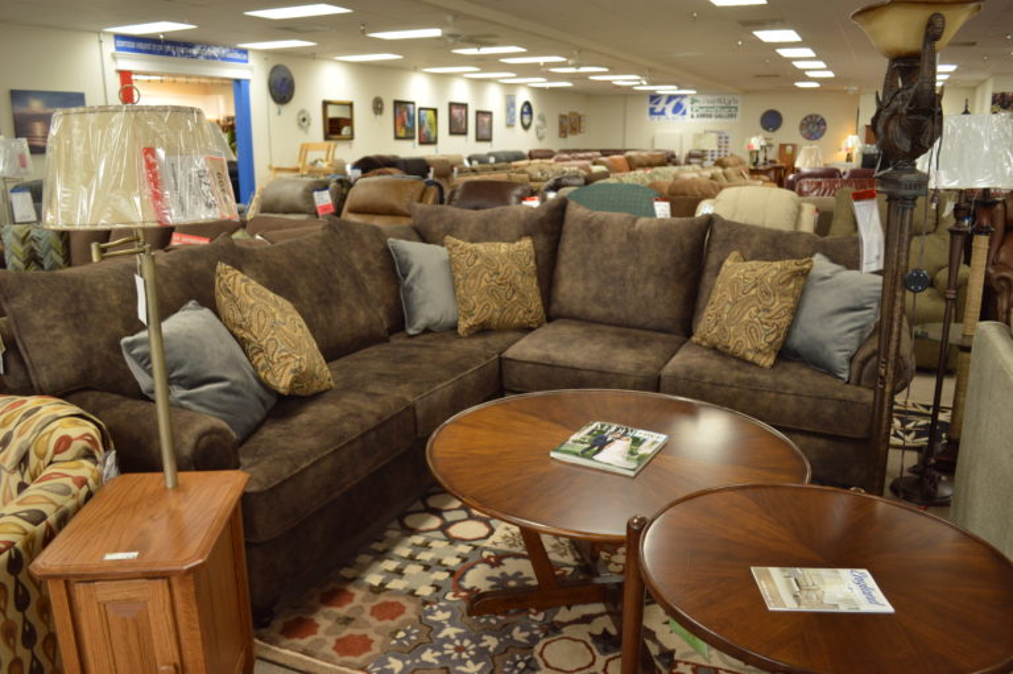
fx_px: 759
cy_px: 337
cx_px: 506
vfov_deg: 47.9
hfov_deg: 67.4
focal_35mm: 27
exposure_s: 1/50
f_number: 3.5
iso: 400
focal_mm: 18
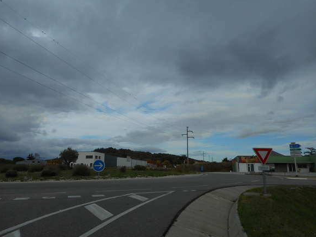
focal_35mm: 26
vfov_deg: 53.1
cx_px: 153
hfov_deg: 67.3
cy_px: 122
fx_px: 237
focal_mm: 4.5
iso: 80
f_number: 3.7
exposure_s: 1/1250
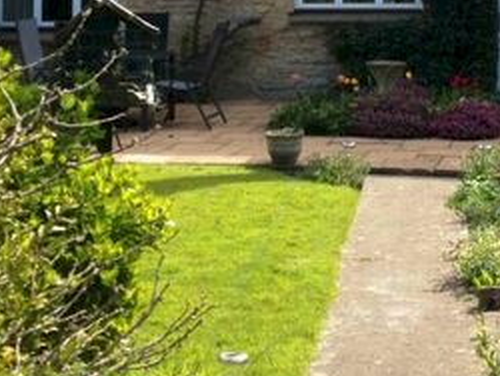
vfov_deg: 14.6
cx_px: 434
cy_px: -69
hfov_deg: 19.7
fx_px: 1417
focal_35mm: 98
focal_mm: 4.28
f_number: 2.4
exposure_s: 1/717
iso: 50
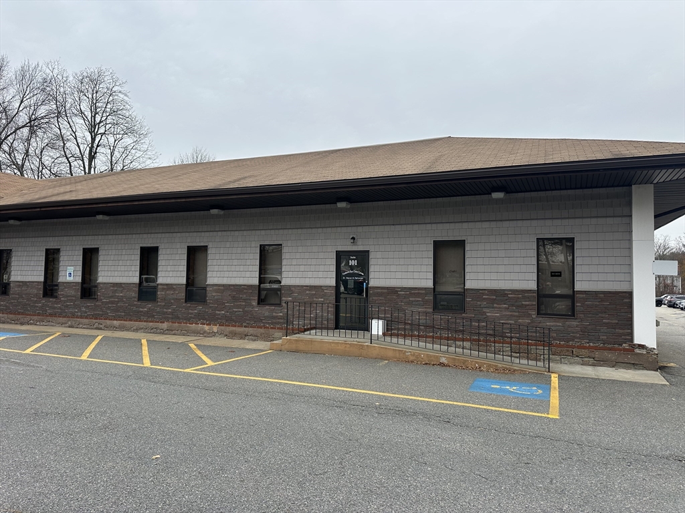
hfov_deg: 71.6
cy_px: 256
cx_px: 342
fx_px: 475
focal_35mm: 24
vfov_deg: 56.8
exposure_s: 1/952
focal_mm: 6.86
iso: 80
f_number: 1.78
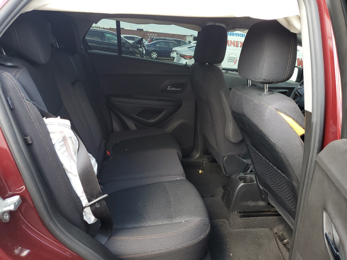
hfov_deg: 67.3
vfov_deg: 53.1
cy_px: 130
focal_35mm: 26
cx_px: 174
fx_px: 261
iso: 50
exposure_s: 1/125
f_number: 1.5
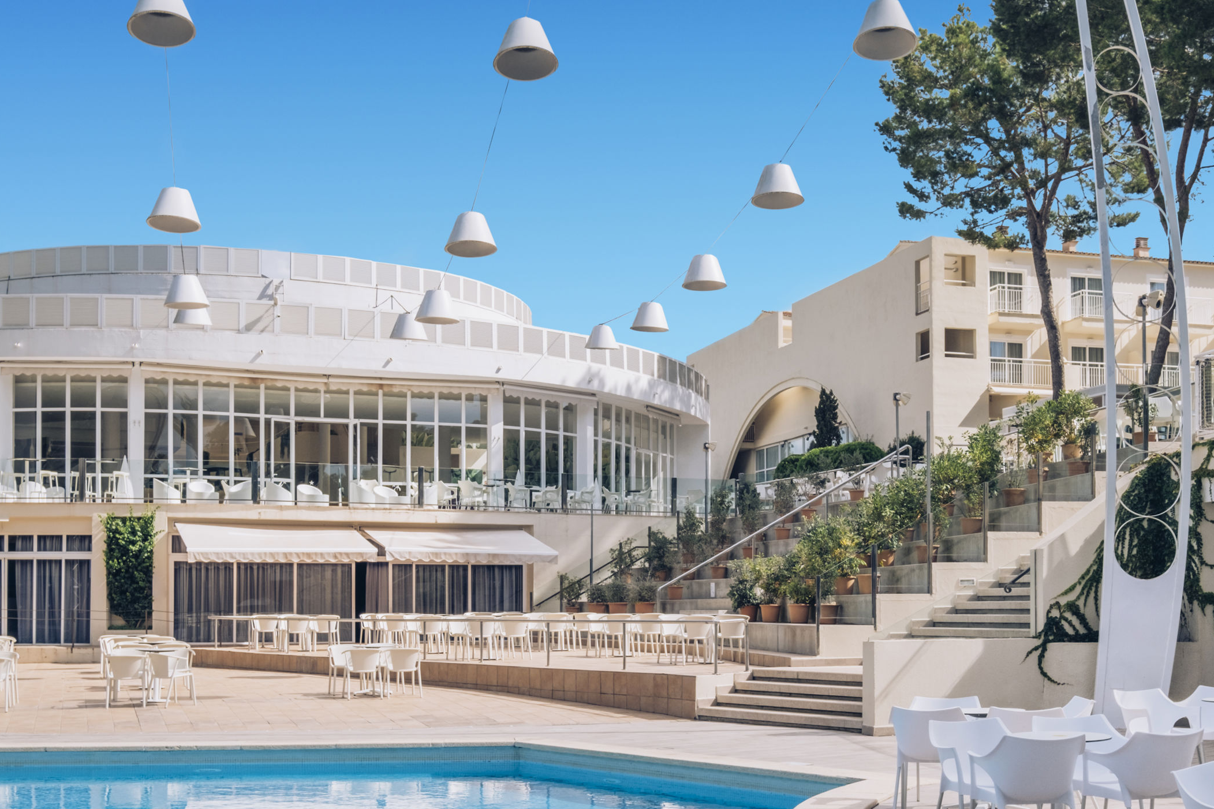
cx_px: 680
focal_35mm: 46
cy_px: 577
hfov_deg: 42.7
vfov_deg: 28.9
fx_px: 1551
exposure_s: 1/400
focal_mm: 20.9
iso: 250
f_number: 9
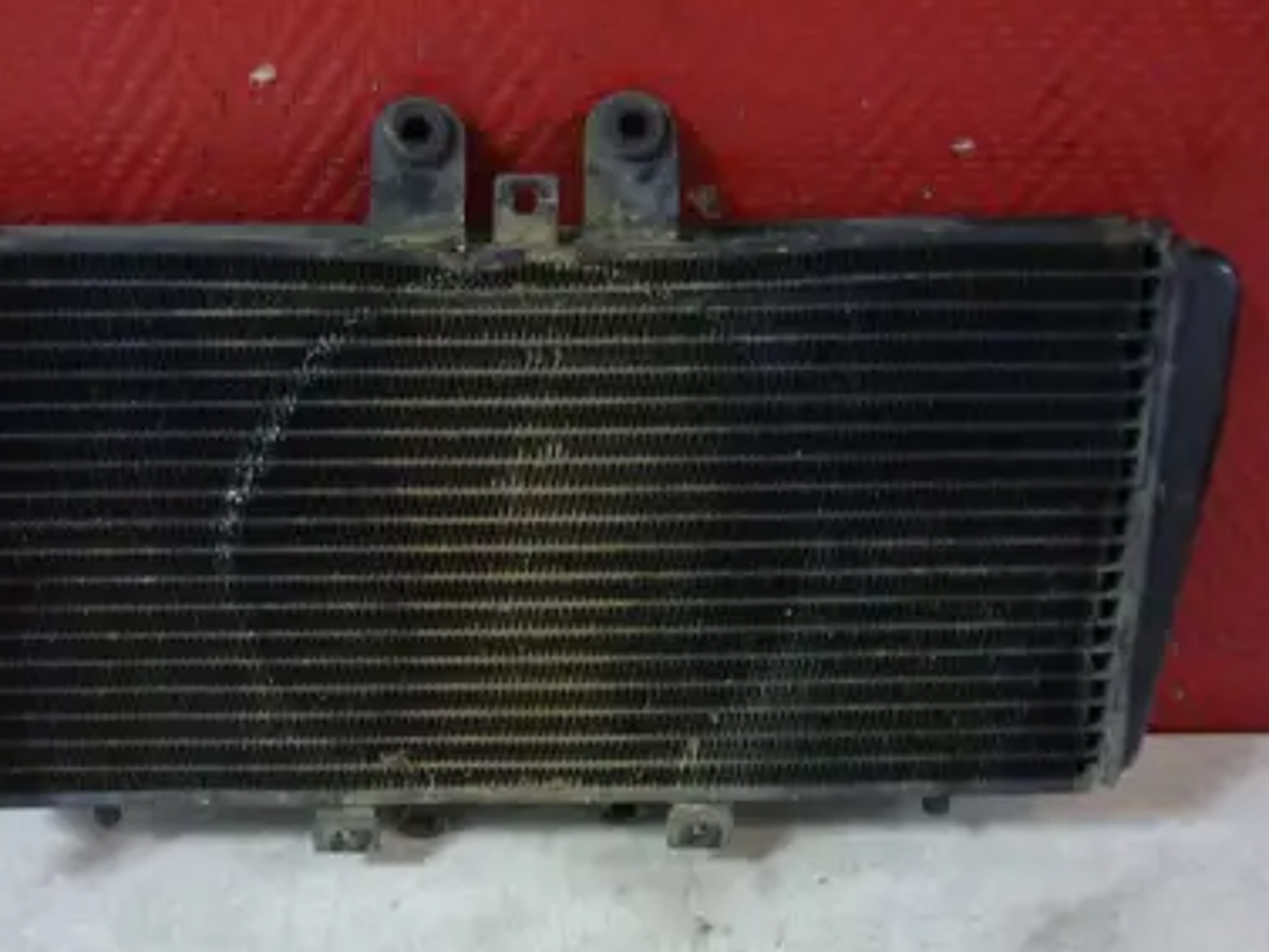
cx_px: 491
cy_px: 521
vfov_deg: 34.3
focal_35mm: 42
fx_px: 1540
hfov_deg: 44.5
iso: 400
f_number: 2.8
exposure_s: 1/8
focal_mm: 5.5
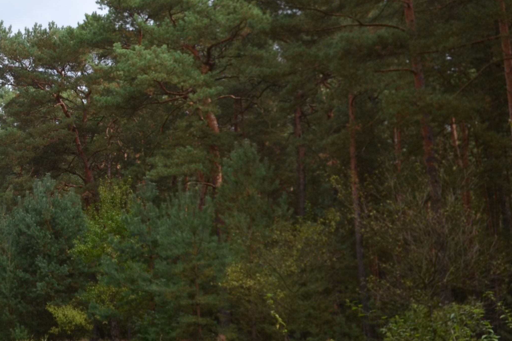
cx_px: -46
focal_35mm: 78
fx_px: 1111
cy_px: 112
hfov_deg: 24.3
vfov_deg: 17.4
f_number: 5.6
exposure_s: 1/125
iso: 100
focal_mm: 23
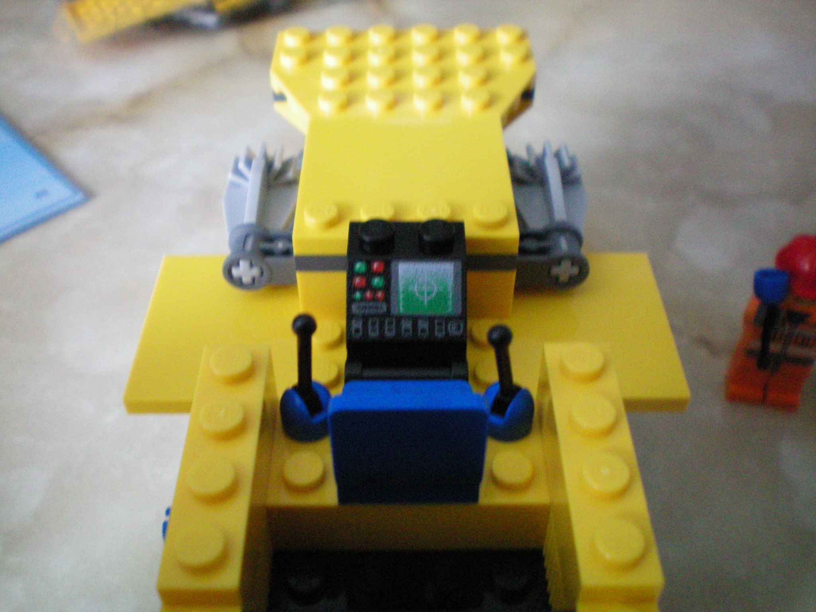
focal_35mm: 38
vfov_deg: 37.7
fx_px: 896
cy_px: 306
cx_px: 408
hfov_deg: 49.0
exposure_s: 1/60
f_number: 3.1
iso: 400
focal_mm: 6.3
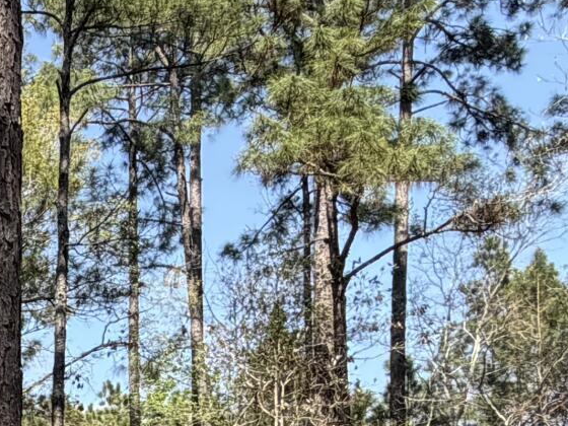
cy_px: 626
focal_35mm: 75
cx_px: -294
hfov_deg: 21.6
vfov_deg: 17.7
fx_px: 1231
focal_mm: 2.22
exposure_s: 1/502
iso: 40
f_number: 2.2
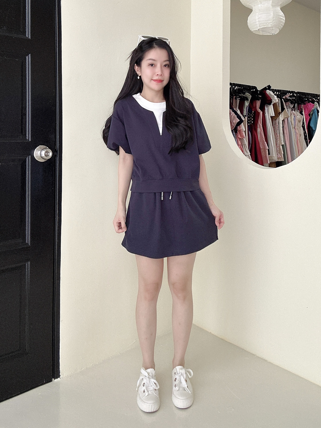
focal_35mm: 23
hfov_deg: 58.9
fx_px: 284
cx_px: 160
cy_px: 214
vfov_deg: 73.9
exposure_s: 1/60
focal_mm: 2.69
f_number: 1.9
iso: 80
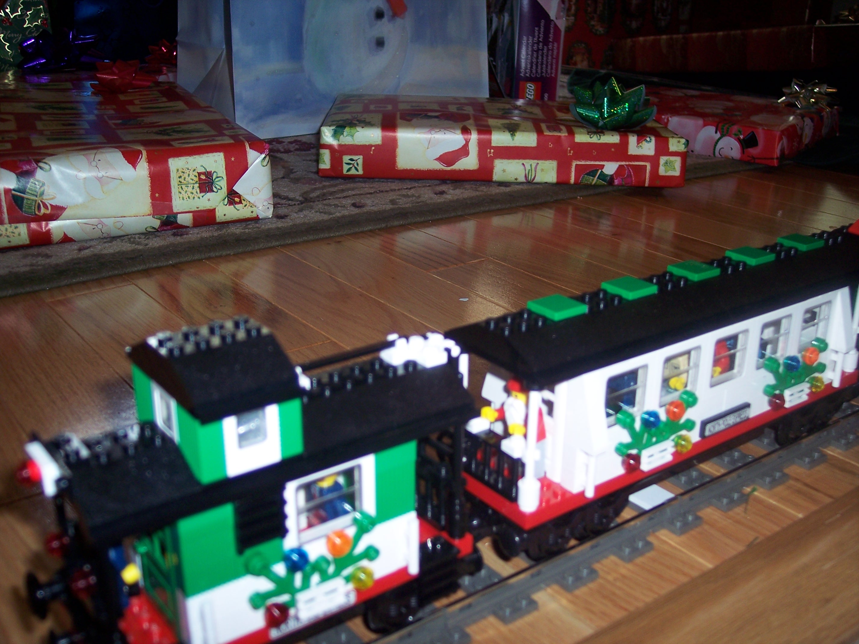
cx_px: 430
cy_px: 322
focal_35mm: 39
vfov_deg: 36.8
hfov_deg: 47.9
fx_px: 968
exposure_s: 1/60
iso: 100
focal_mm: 8
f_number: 2.8
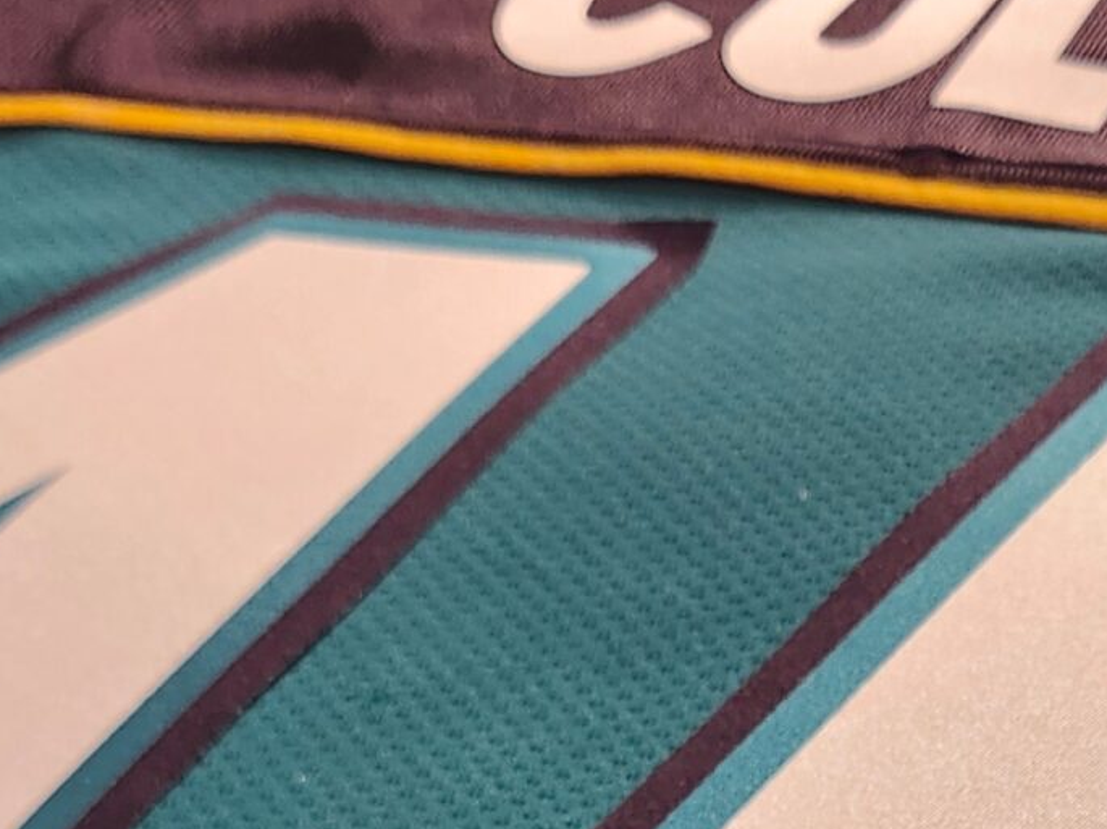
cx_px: 983
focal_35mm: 86
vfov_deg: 15.6
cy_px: 1281
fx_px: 2749
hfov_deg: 22.3
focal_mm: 5.54
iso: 160
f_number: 1.8
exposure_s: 1/120
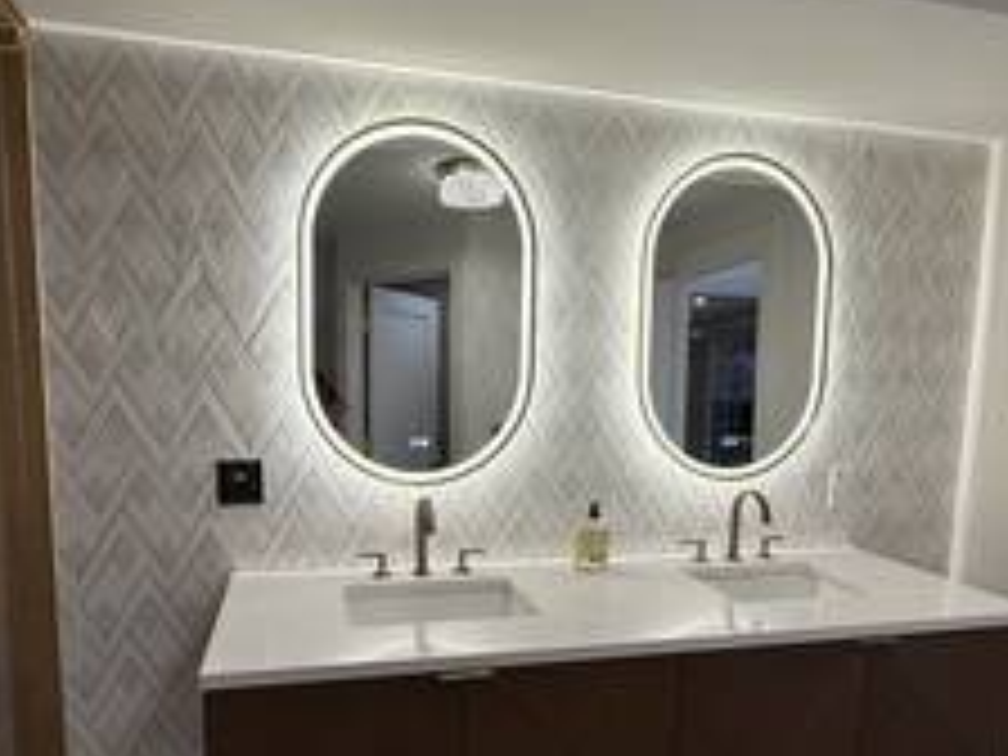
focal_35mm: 25
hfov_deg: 69.4
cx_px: 482
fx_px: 728
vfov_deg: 54.3
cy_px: 468
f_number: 2.2
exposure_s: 1/120
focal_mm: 2.22
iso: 80
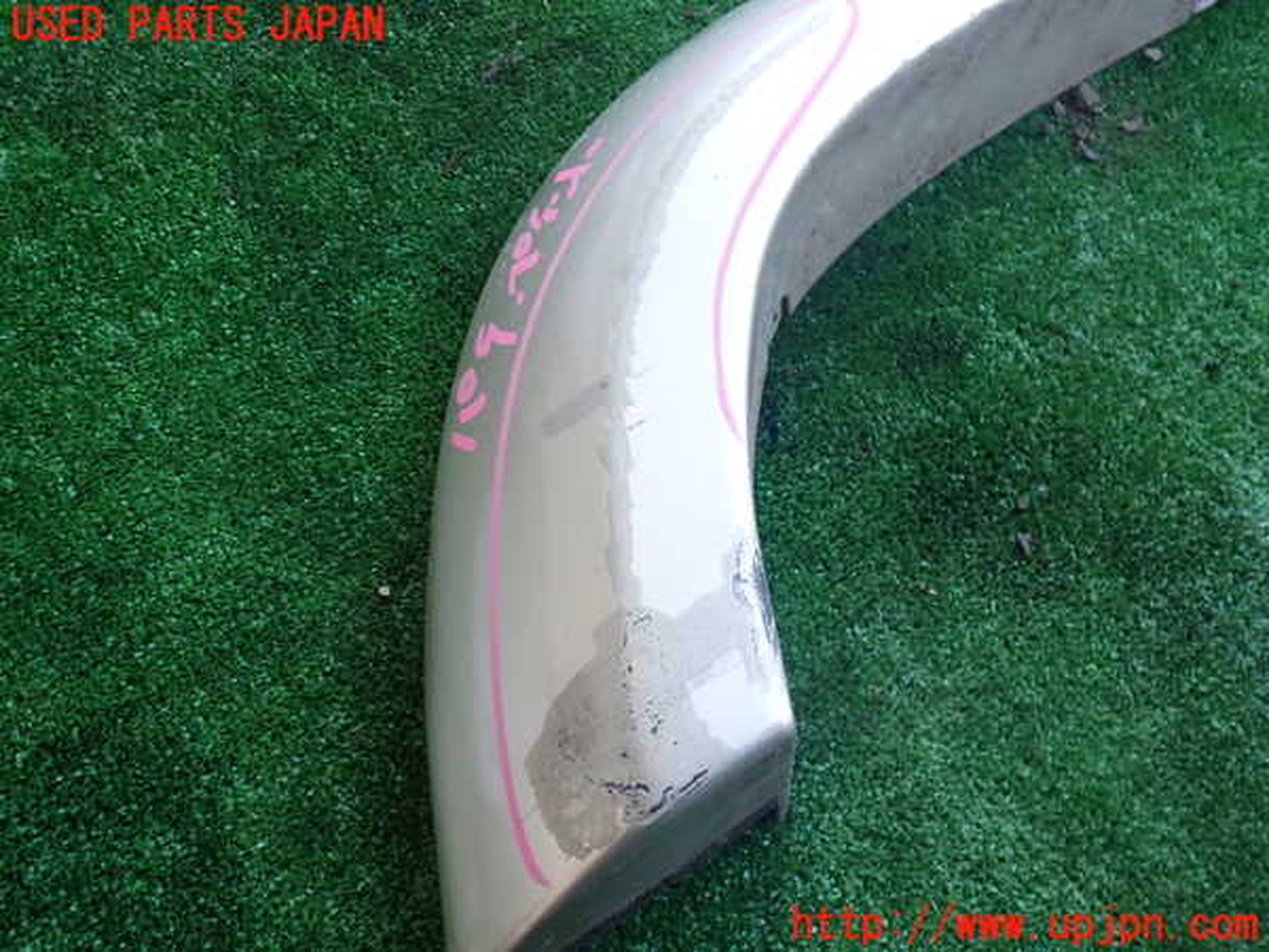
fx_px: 1100
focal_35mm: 30
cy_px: 476
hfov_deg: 60.0
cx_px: 634
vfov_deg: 46.8
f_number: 2.3
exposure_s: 1/125
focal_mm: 5.4
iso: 200
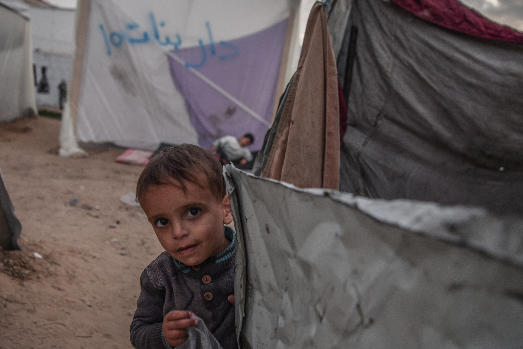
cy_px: 186
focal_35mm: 30
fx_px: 436
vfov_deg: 43.6
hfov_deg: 61.9
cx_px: 252
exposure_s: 1/15
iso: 800
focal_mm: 24
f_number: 2.8
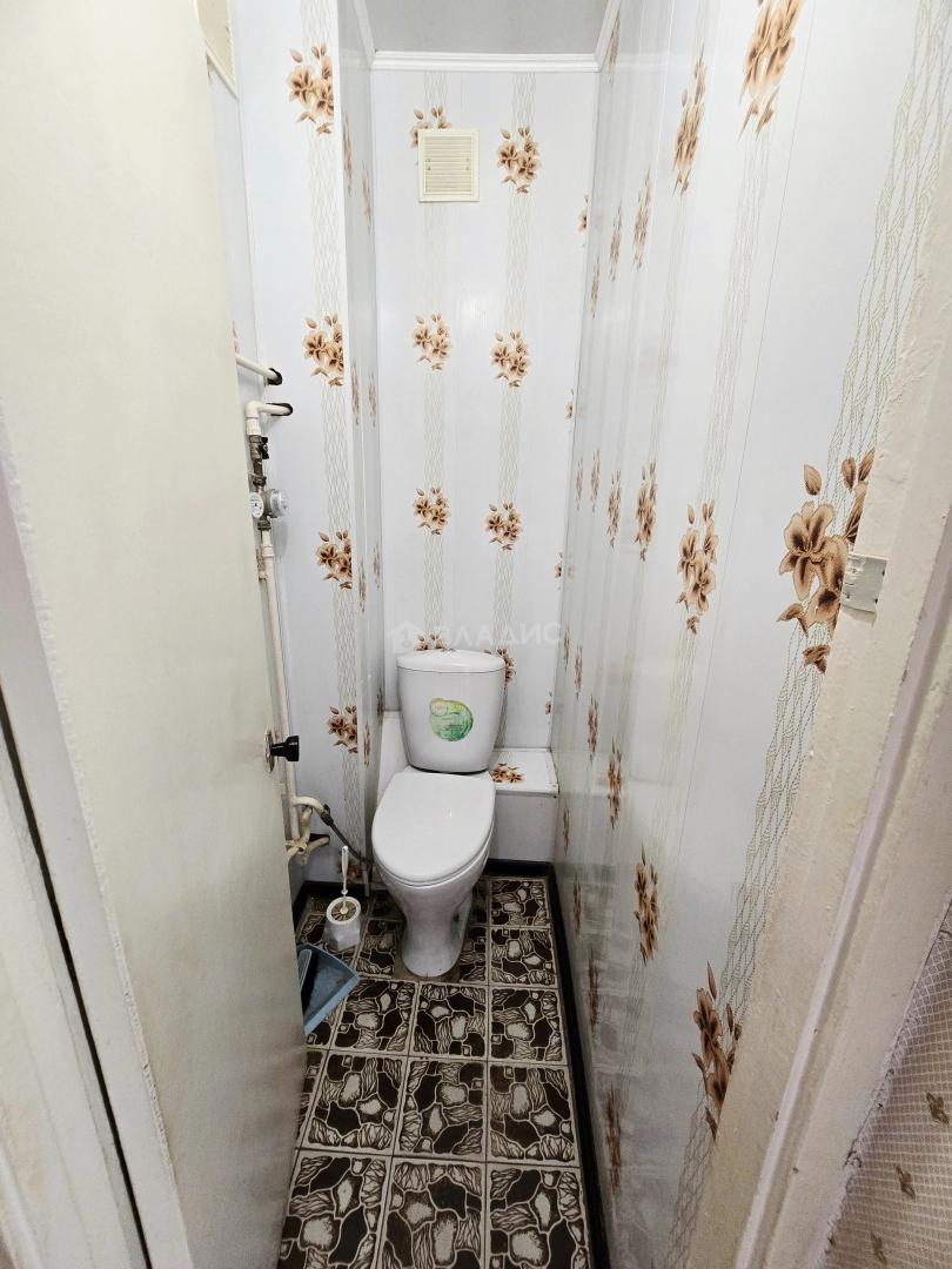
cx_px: 476
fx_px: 477
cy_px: 634
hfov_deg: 89.9
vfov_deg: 106.2
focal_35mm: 13
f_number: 2.2
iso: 320
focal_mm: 2.2
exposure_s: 1/50.3
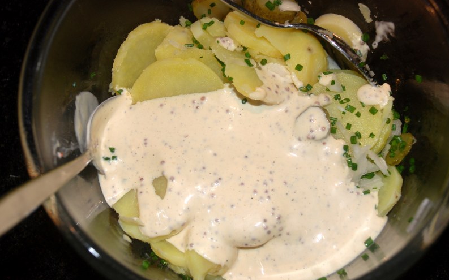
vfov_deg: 19.1
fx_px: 832
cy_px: 147
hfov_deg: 30.2
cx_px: 226
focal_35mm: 68
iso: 200
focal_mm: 44
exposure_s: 1/60
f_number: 4.8
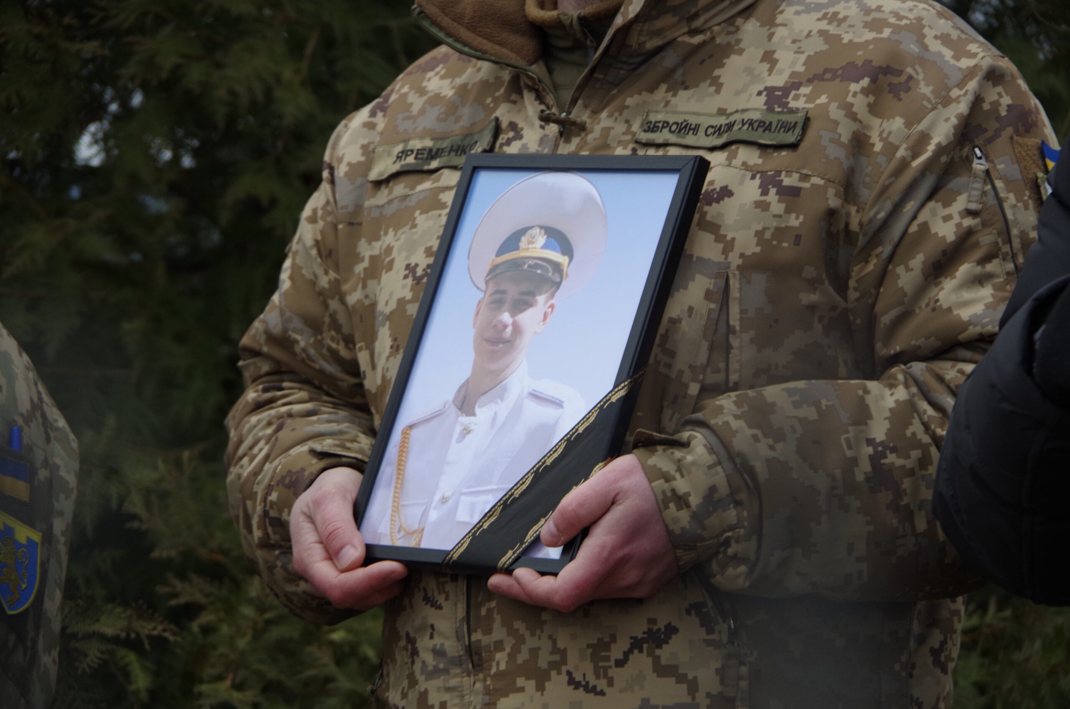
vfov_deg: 6.8
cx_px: 535
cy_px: 354
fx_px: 5992
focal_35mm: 202
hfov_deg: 10.2
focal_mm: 135
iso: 400
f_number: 5.6
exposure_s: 1/50
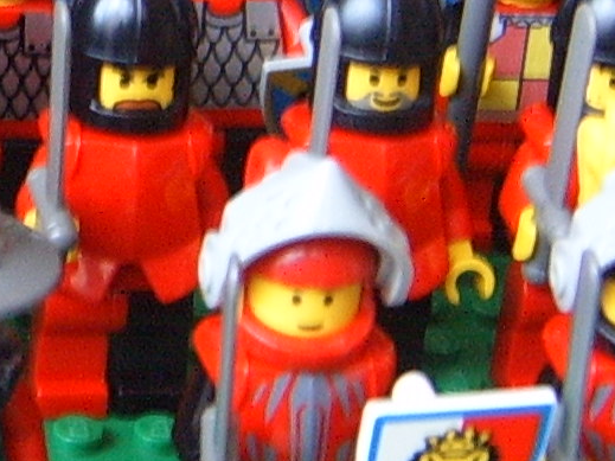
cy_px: 62
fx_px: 2877
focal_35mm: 162
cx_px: -286
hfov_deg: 11.7
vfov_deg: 9.1
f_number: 2.9
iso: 141
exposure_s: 1/15
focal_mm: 6.2
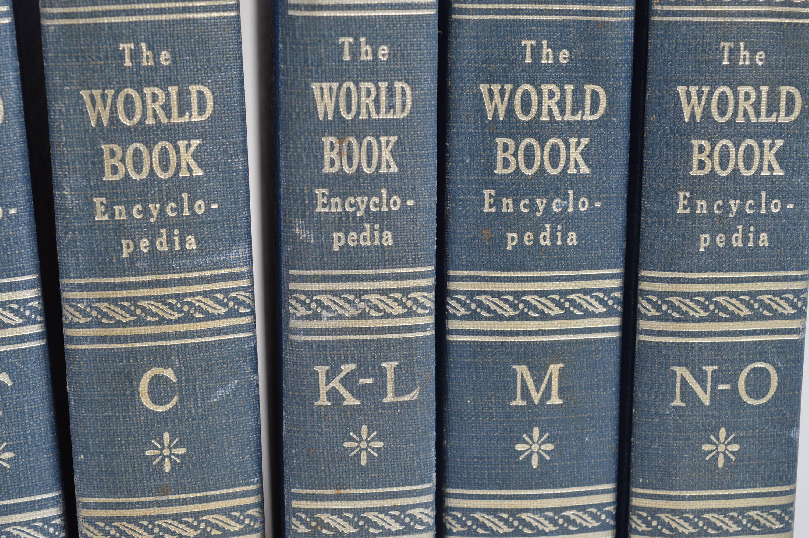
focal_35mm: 82
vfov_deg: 16.5
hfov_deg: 24.6
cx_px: 404
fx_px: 1852
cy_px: 269
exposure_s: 1/100
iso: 100
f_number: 10
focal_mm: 55
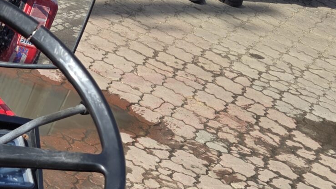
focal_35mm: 87
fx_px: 775
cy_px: 374
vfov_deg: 12.3
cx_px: -168
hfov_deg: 20.8
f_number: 1.7
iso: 80
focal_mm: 6.3
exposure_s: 1/2828
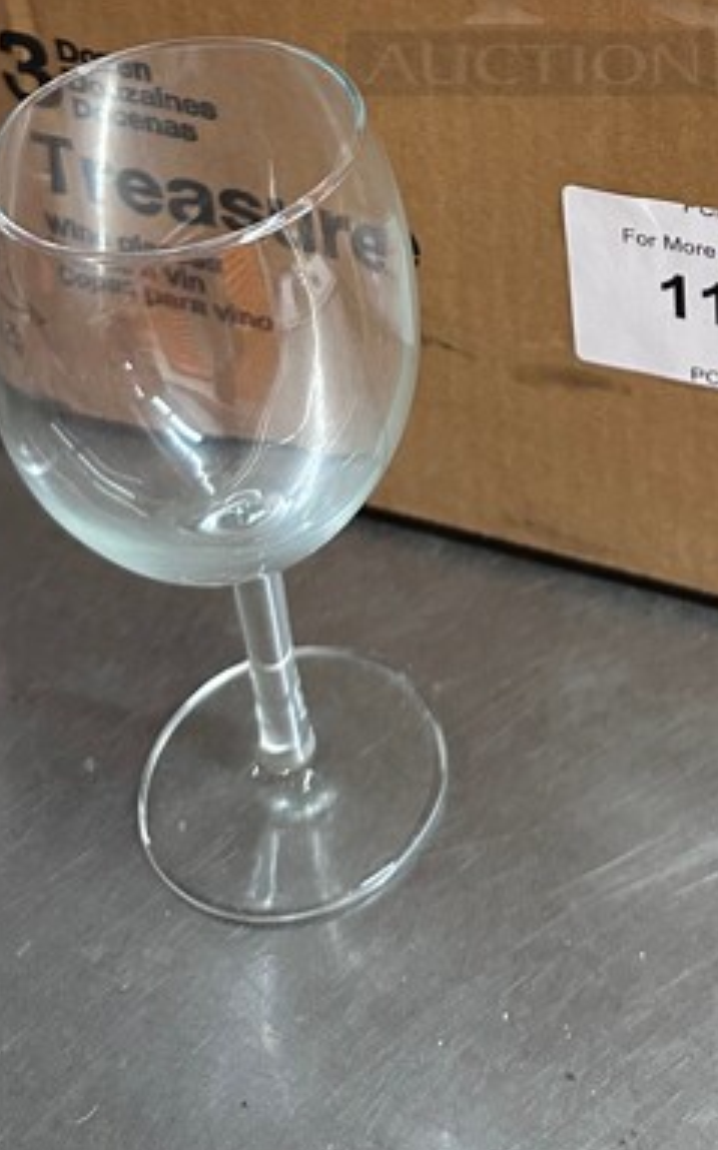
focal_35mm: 54
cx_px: 682
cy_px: -62
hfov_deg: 23.2
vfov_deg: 33.5
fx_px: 1693
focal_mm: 6.86
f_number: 1.78
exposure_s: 1/60
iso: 500
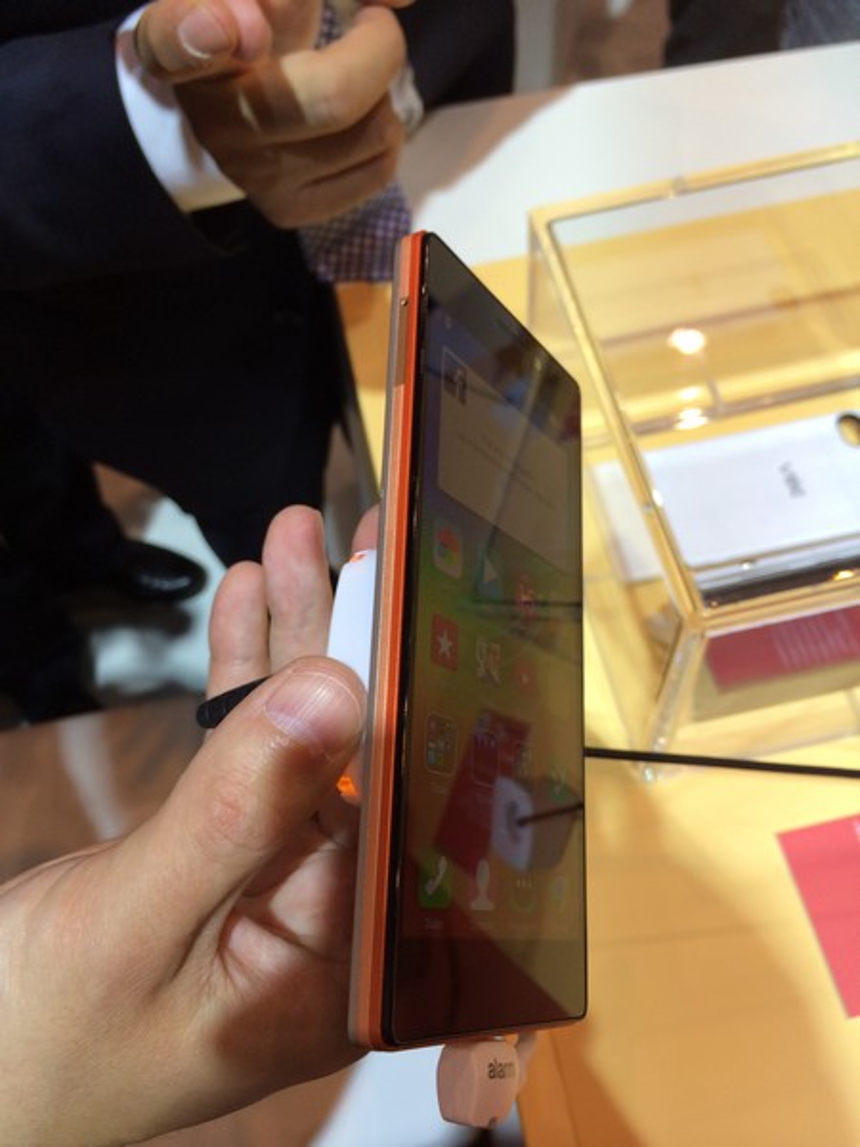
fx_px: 994
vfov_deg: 60.0
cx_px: 430
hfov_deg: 46.8
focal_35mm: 30
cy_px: 574
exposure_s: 1/120
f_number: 2.2
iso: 40
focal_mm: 4.12
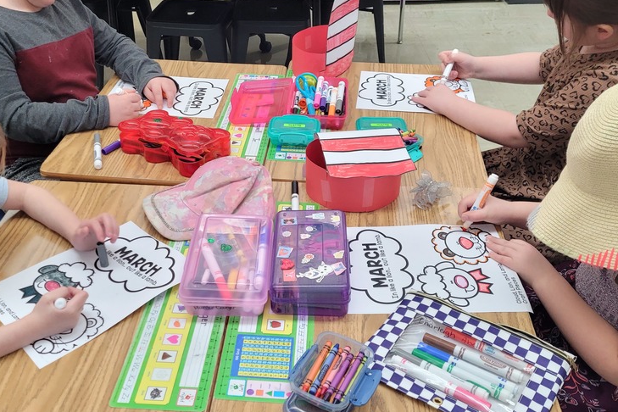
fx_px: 652
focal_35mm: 38
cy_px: 212
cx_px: 279
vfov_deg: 35.1
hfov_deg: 50.6
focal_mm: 5.4
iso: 200
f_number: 1.8
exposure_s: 1/60
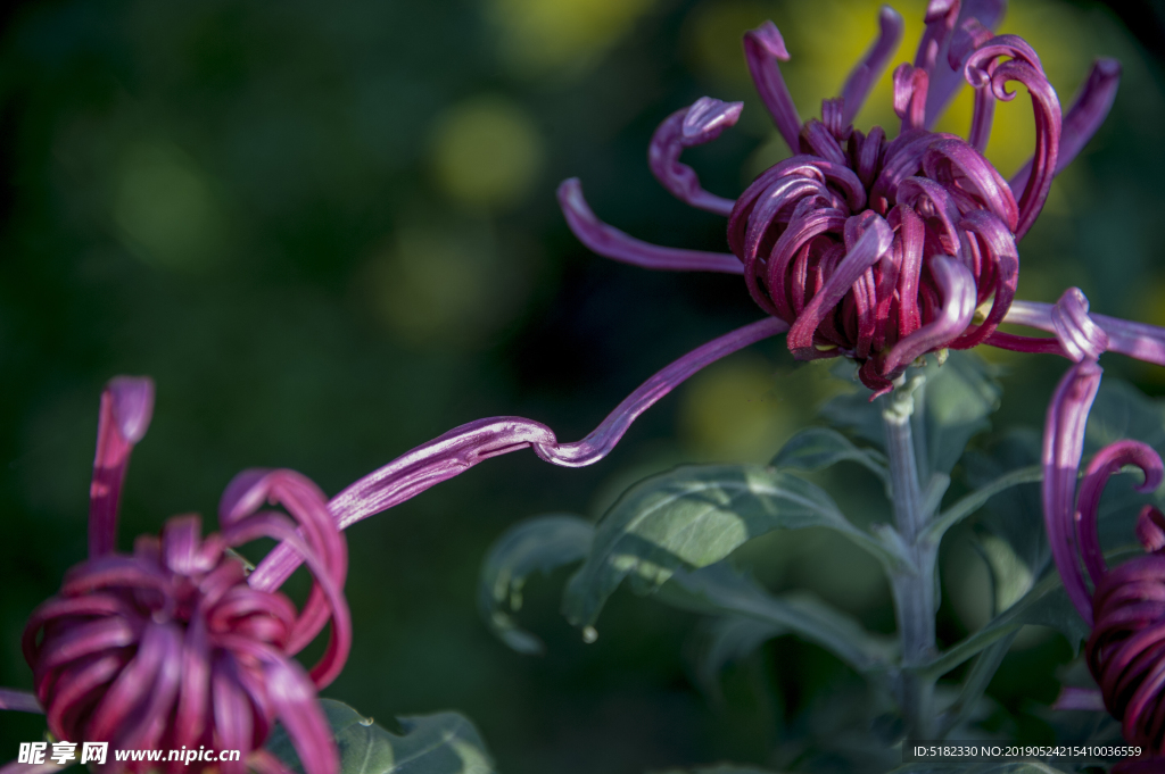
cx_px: 582
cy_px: 387
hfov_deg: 6.9
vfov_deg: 4.6
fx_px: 9700
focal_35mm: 300
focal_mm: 300
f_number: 5.6
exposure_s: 1/320
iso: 500
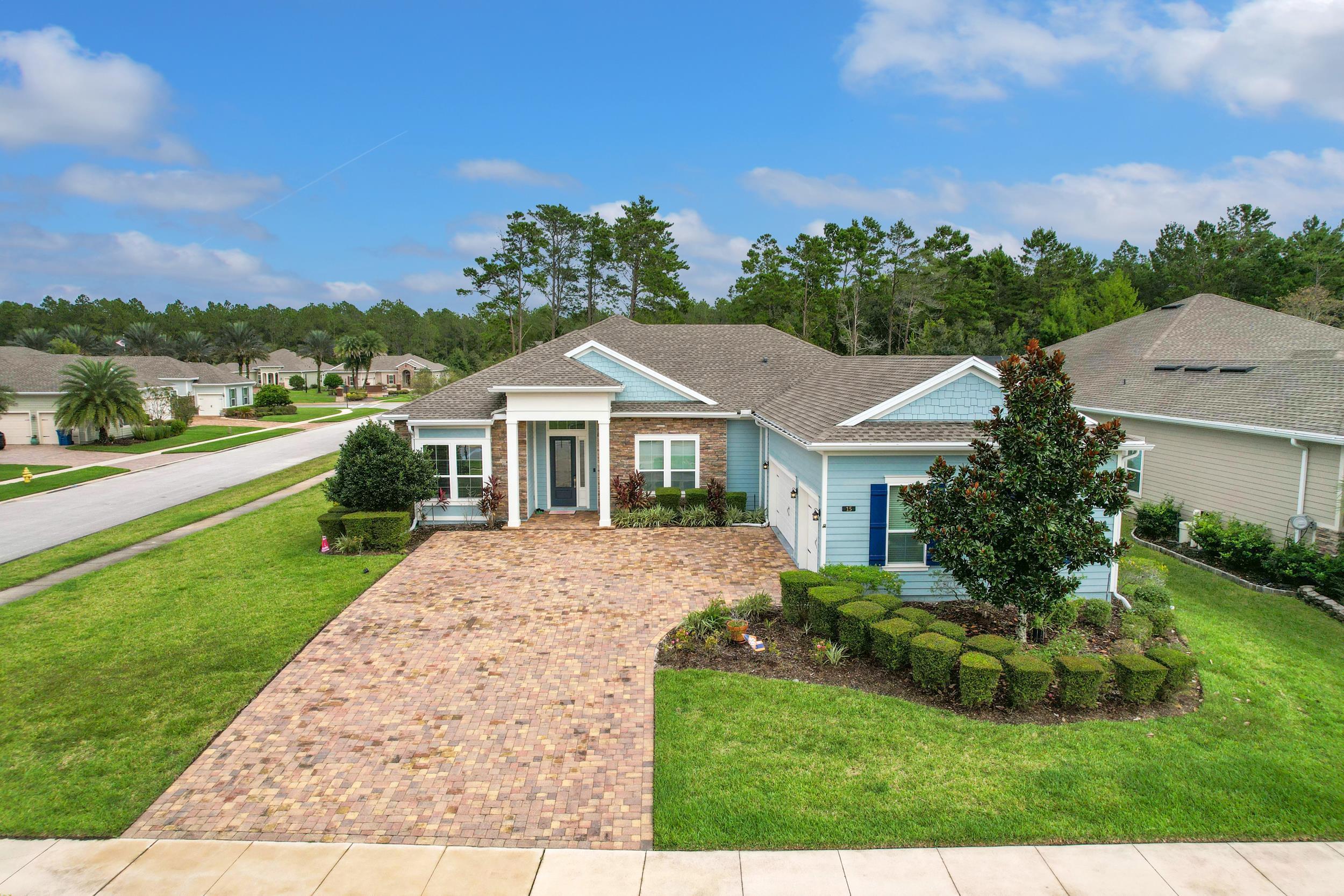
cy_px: 448
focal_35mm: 22
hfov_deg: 78.6
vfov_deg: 57.2
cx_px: 672
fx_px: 821
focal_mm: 8.38
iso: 110
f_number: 2.8
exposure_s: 1/2500
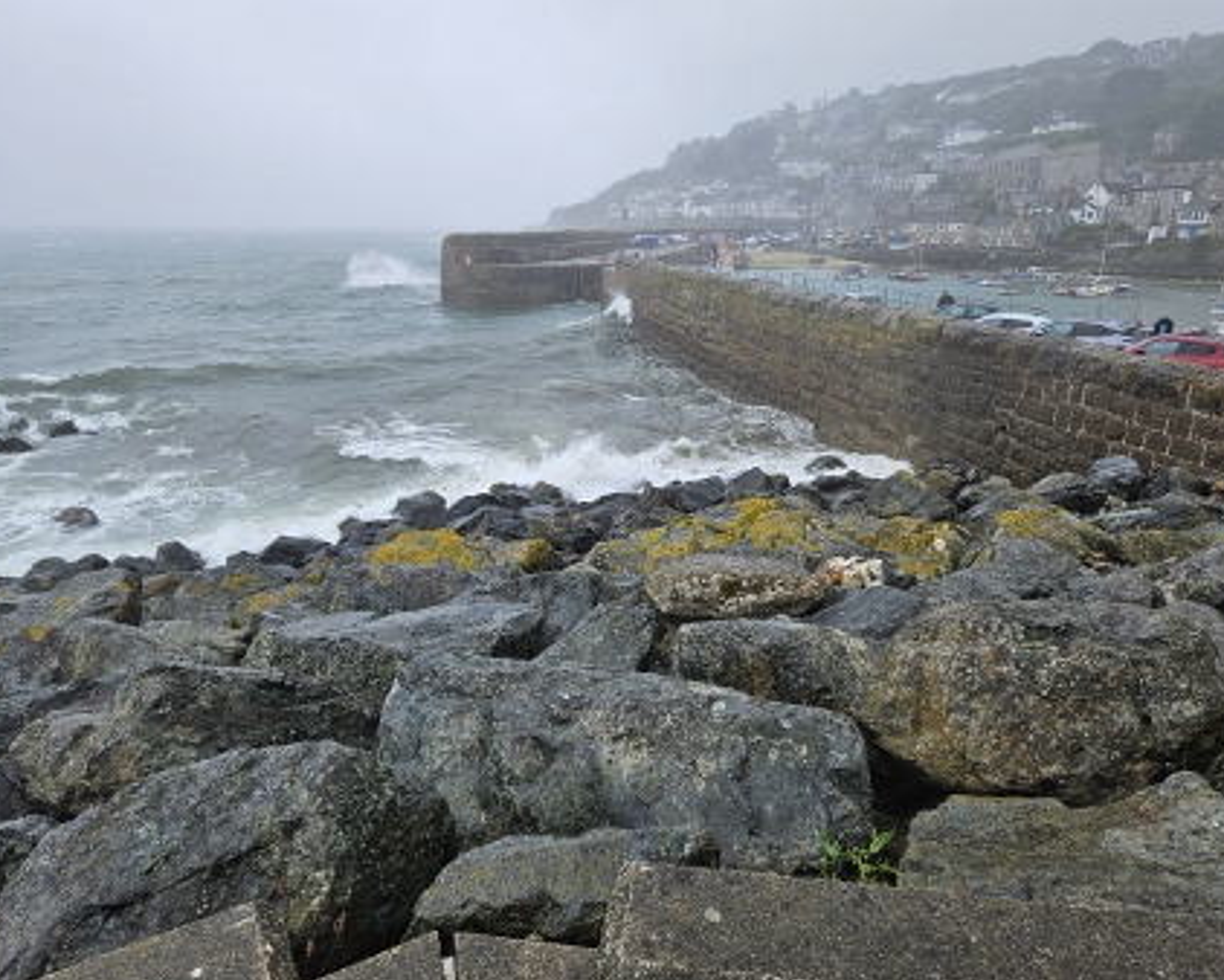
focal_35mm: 25
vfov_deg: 56.8
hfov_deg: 68.1
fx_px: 906
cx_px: 597
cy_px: 483
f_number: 1.8
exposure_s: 1/505
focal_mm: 5.4
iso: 25
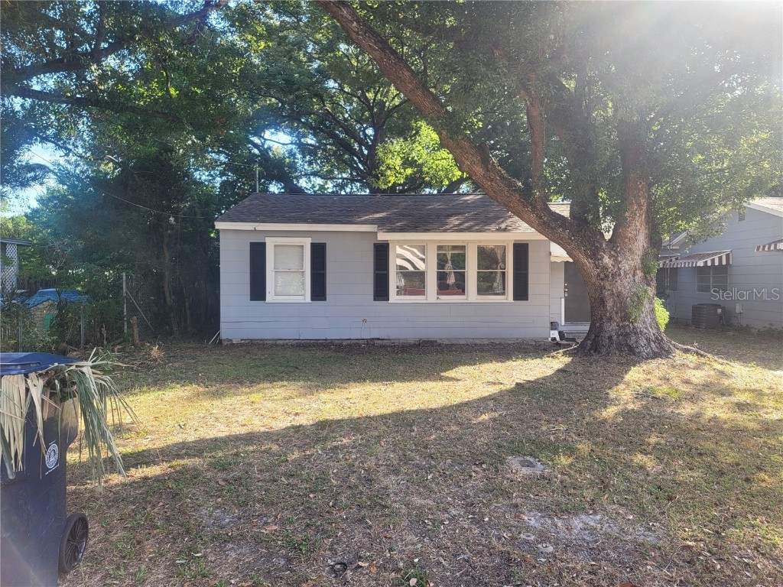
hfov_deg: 69.4
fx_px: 565
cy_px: 294
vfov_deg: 54.9
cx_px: 392
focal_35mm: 25
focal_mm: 7
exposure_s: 1/120
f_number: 1.8
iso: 20
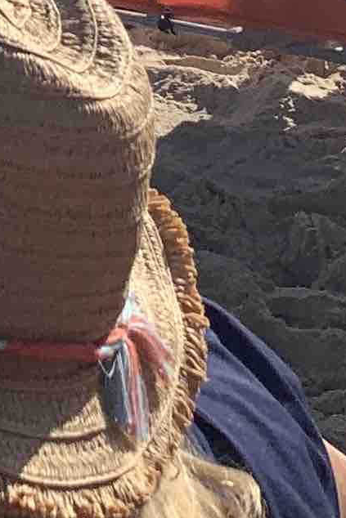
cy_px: -828
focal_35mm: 172
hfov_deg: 7.7
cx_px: -303
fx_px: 2478
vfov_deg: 10.0
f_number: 1.8
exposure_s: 1/4673
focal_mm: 4.25
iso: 25
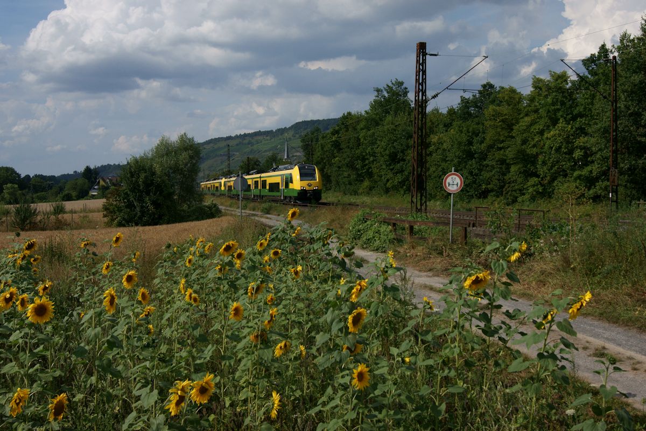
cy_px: 216
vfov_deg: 34.2
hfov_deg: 49.6
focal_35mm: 39
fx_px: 700
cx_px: 323
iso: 200
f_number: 8
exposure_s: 1/1000
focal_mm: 26
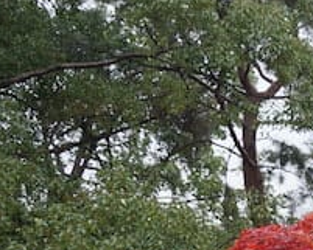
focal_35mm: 112
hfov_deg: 14.7
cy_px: 360
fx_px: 1038
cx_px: 584
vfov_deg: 13.1
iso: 100
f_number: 4.5
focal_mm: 20
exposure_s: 1/80
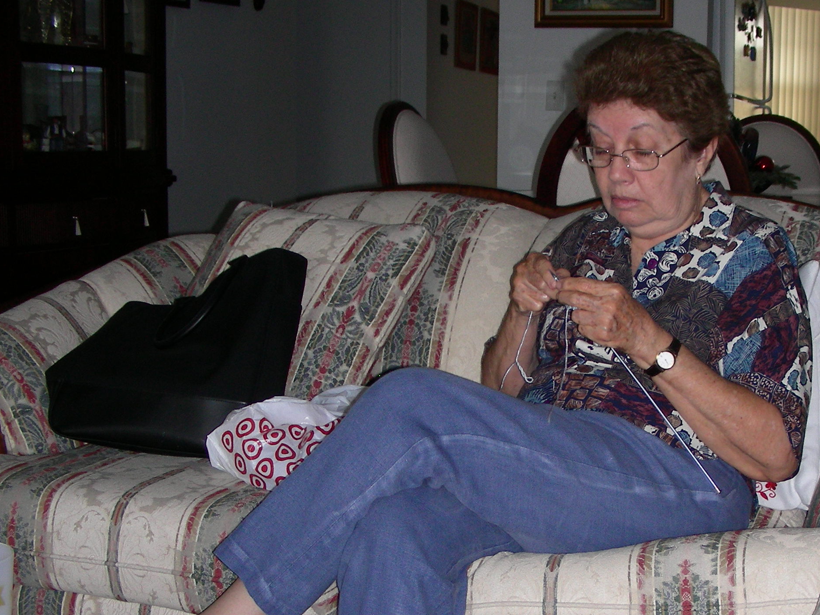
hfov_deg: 33.4
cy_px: 432
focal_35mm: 57
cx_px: 570
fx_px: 1350
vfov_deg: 25.5
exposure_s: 1/60.1
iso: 50
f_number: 3.5
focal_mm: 6.3
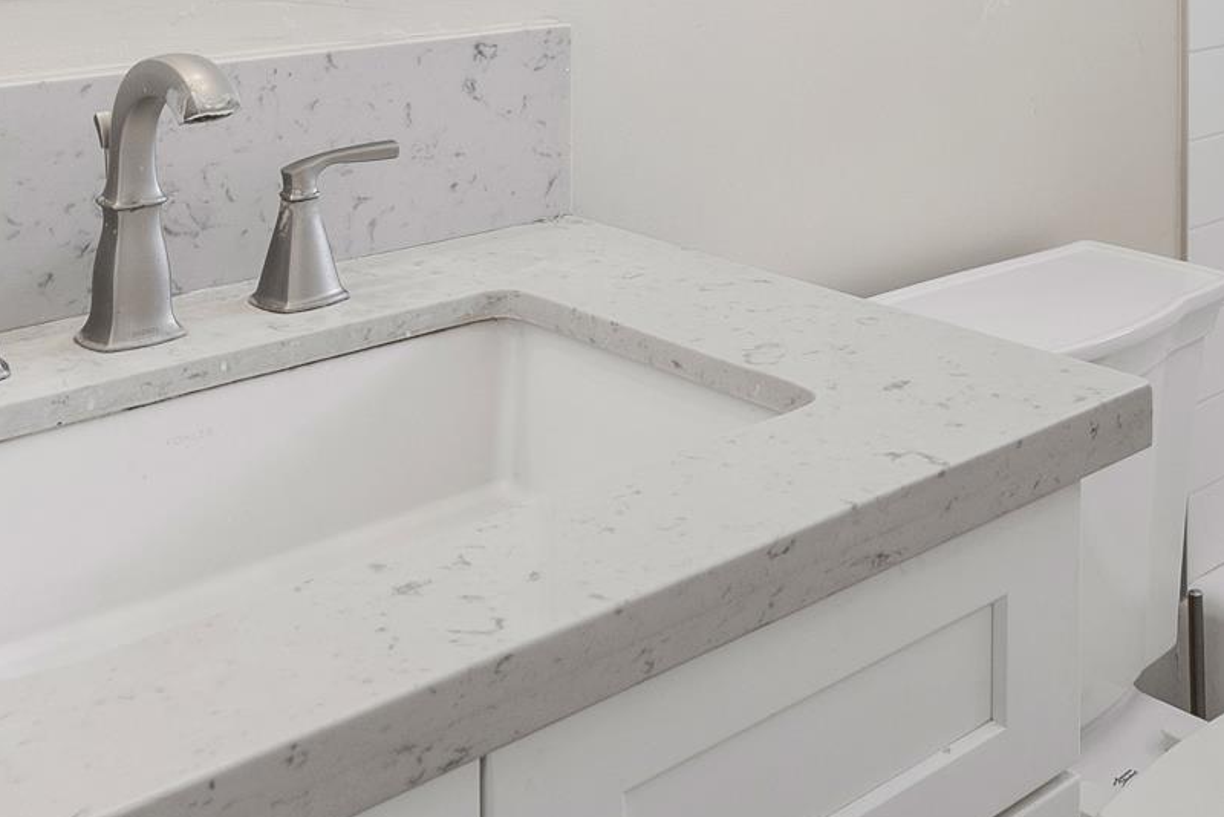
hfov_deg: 38.1
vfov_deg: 24.4
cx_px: 978
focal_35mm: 50
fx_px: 1701
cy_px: -171
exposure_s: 1/10
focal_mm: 16
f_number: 8
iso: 500
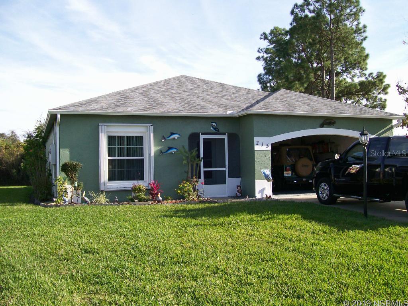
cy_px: 153
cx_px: 204
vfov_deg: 39.7
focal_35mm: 36
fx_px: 424
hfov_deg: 51.4
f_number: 2.7
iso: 80
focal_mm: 6
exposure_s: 1/735
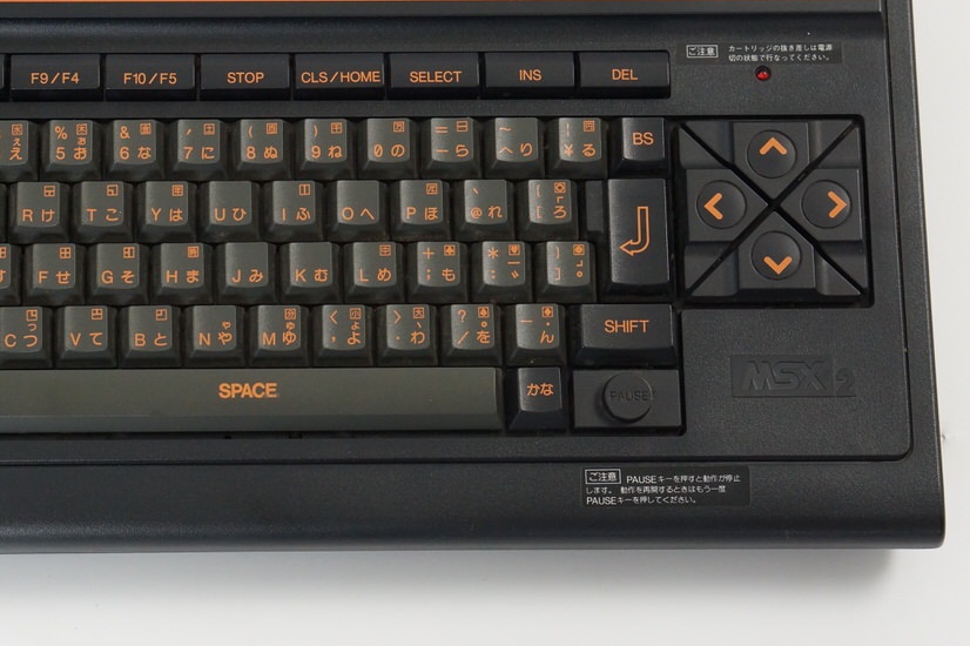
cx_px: 291
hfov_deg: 18.7
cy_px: 188
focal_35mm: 109
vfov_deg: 12.5
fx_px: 2936
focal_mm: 50
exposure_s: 1/80
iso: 1000
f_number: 6.3
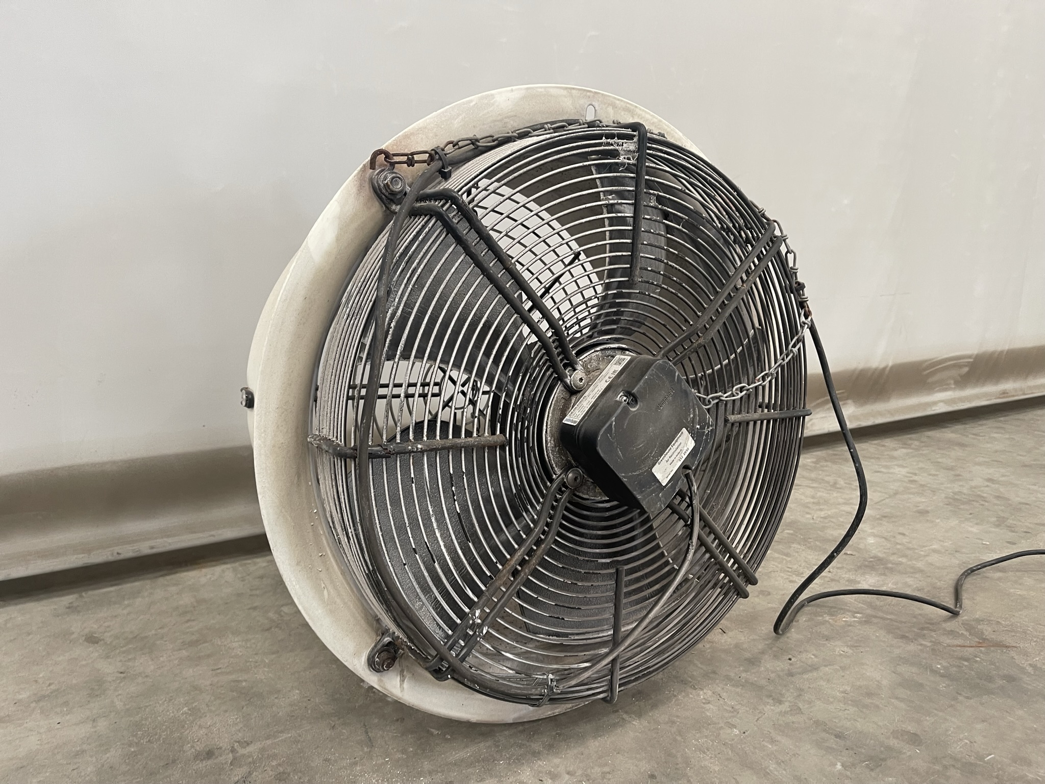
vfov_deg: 53.1
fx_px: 785
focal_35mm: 26
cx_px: 522
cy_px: 392
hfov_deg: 67.3
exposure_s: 1/60
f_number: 1.6
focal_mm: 5.1
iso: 125
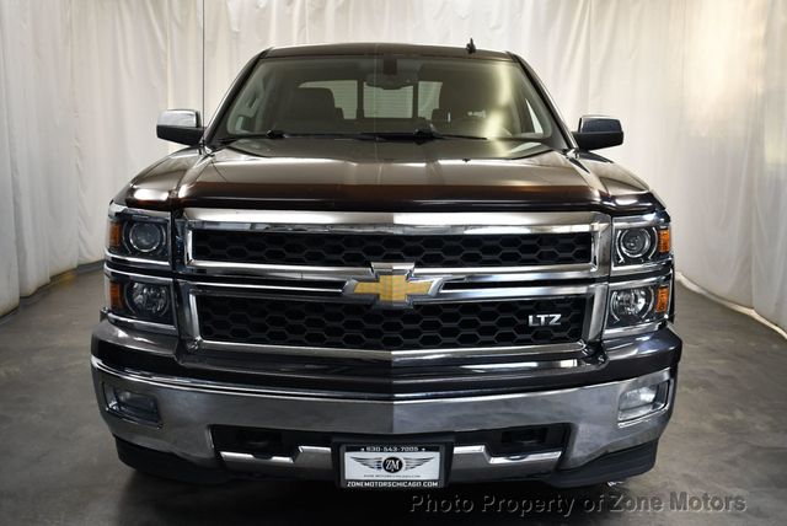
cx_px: 394
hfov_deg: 53.1
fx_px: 788
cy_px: 263
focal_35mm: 36
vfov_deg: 36.9
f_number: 3.5
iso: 800
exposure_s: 1/160
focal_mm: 18
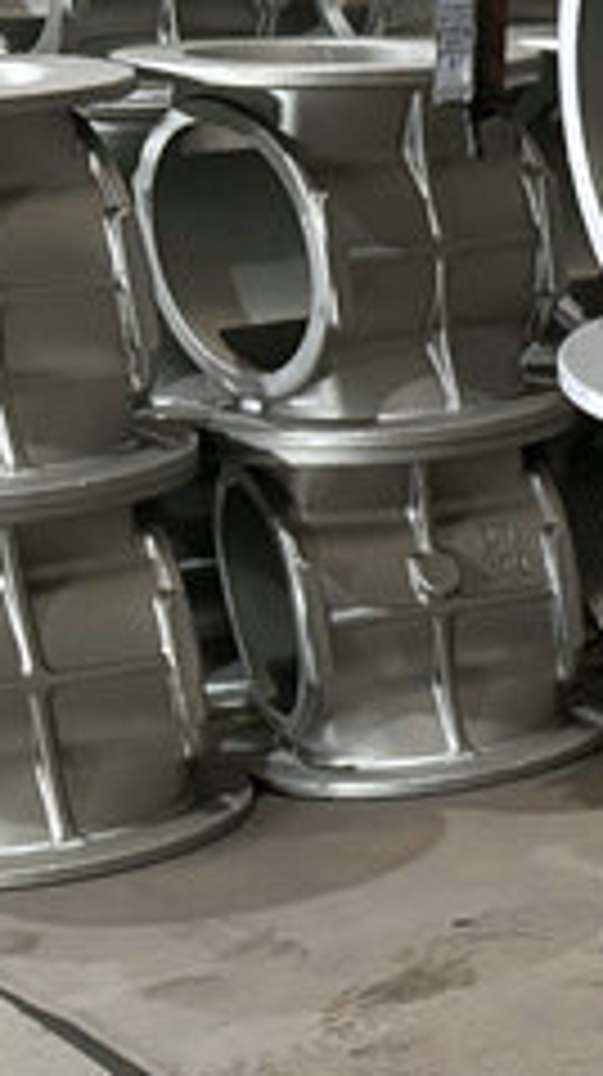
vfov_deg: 21.7
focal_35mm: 95
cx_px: 1418
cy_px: 1081
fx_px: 2707
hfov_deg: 10.9
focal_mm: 5.96
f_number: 1.6
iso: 500
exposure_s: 1/50
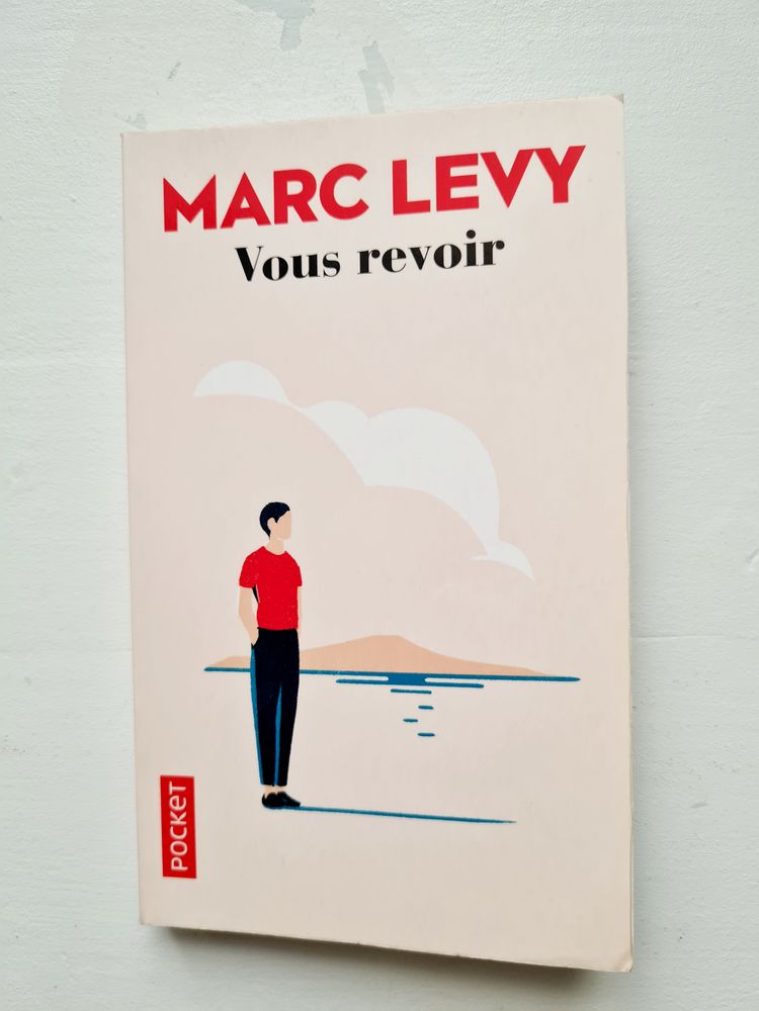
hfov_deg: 53.1
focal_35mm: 26
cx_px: 380
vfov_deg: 67.3
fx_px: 760
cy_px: 506
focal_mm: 5.4
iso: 100
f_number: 1.8
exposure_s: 1/100
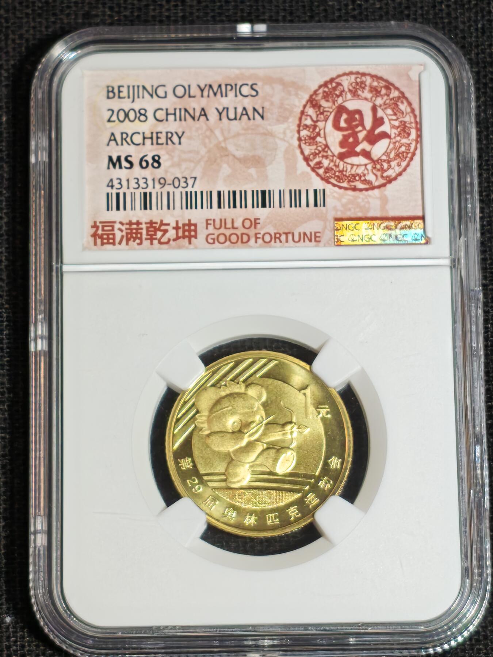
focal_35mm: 119
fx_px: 2260
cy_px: 328
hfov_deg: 12.5
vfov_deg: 16.6
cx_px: 246
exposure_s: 1/360
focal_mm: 4.94
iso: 50
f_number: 1.5
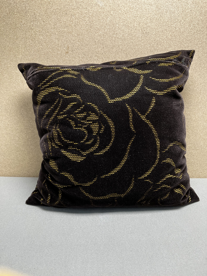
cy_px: 138
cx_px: 104
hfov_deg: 53.1
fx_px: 207
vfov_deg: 67.3
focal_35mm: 26
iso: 100
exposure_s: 1/100
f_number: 1.6
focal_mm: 5.1
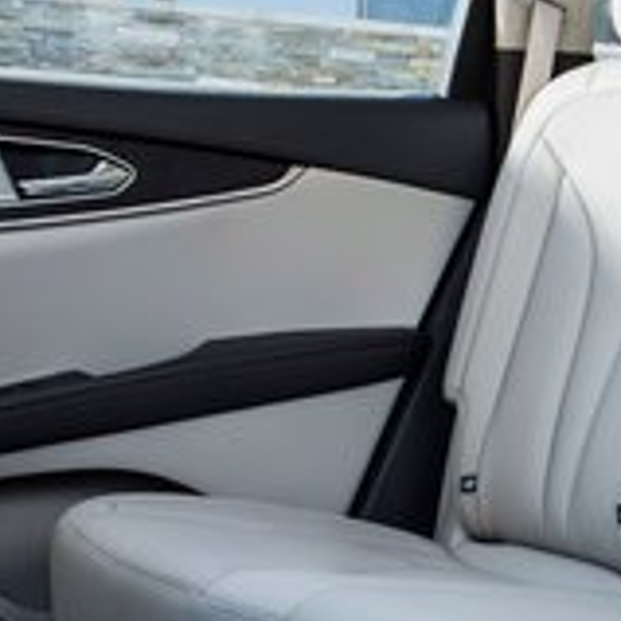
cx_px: 726
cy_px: 320
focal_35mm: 64
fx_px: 1299
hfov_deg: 24.6
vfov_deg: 26.9
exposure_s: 1/40
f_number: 8
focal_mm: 20
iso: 400
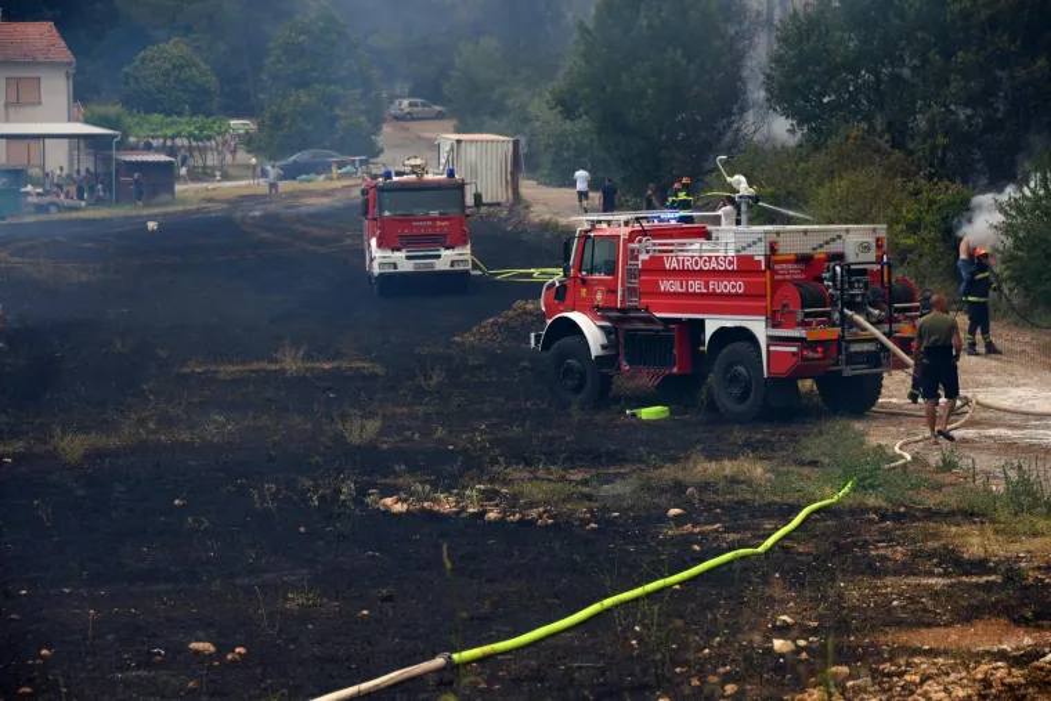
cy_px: 350
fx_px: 2686
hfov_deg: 22.1
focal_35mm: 92
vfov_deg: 14.9
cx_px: 526
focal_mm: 92
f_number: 5.3
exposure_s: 1/1250
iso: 500
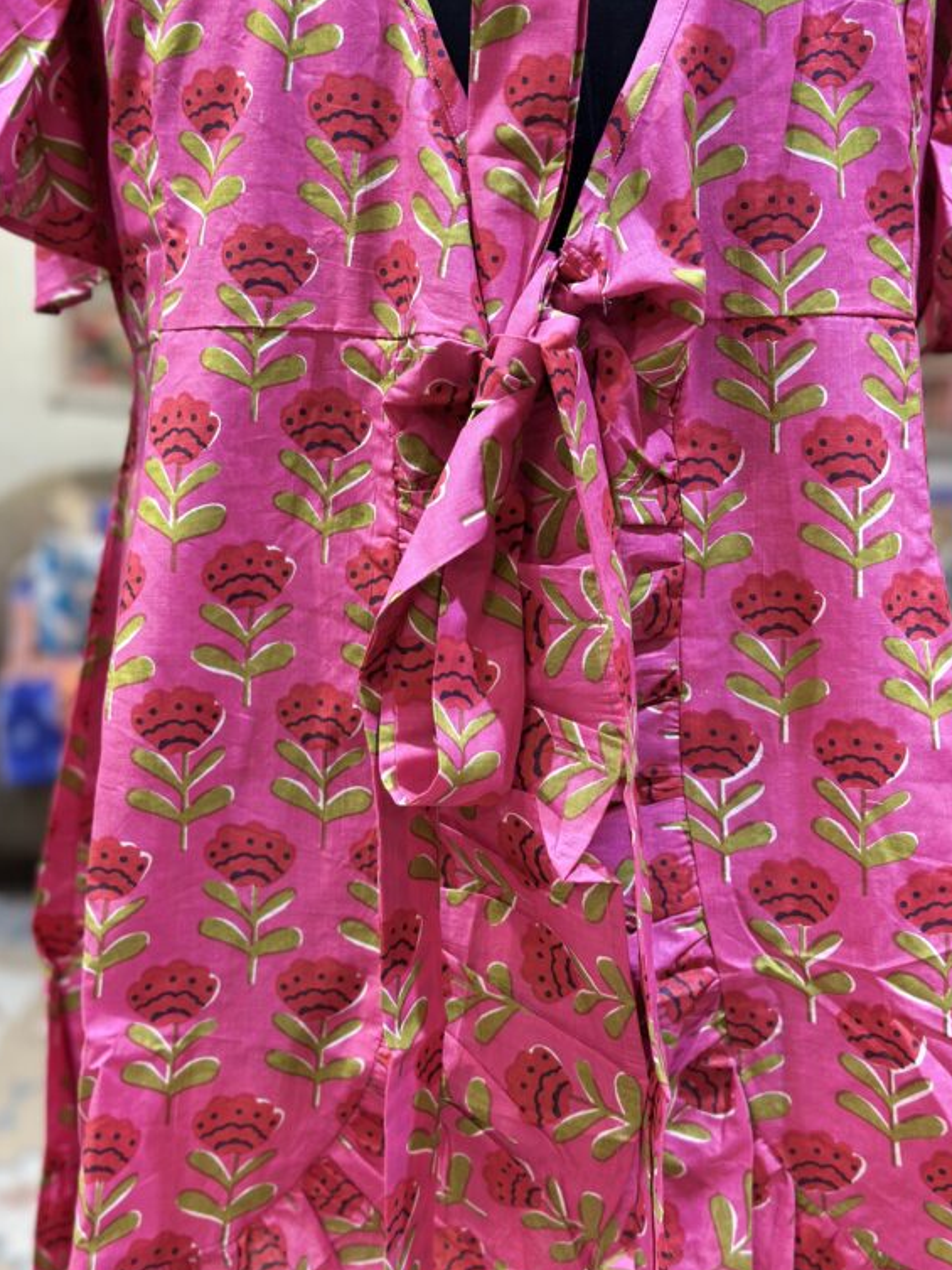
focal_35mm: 51
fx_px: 1870
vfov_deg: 37.5
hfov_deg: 28.6
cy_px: 617
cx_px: 489
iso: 160
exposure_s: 1/58
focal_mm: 6.86
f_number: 1.78
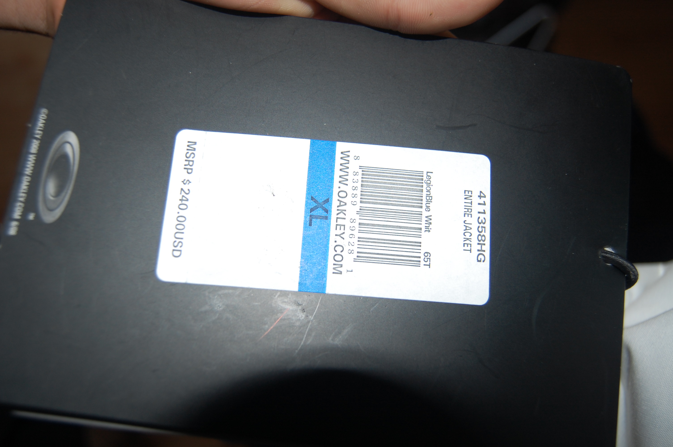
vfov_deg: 39.9
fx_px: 616
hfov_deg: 57.3
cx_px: 336
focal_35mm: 33
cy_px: 224
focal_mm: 22
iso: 200
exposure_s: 1/60
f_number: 3.8
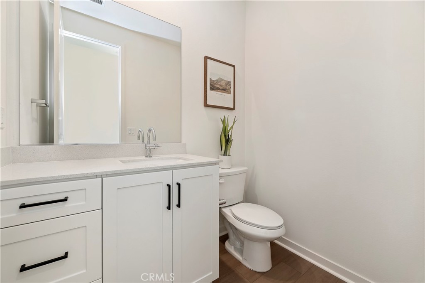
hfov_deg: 104.3
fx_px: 165
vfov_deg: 81.1
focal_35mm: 14
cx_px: 212
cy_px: 142
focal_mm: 14
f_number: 10
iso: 500
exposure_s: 1/5
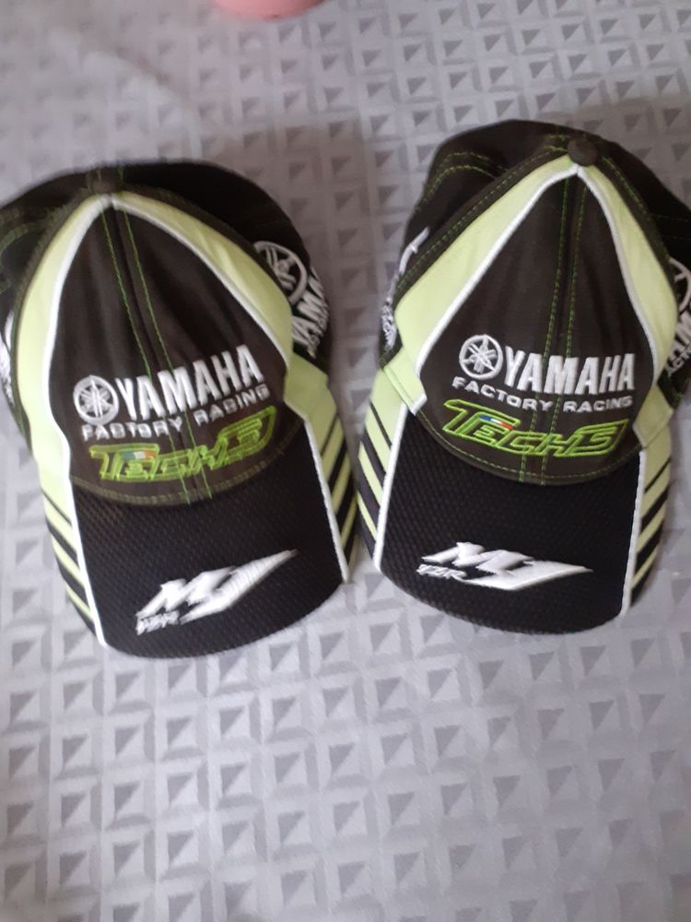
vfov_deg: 65.3
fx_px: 719
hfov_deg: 51.4
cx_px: 346
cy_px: 461
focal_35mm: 27
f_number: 1.9
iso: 400
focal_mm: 3.6
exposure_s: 1/25
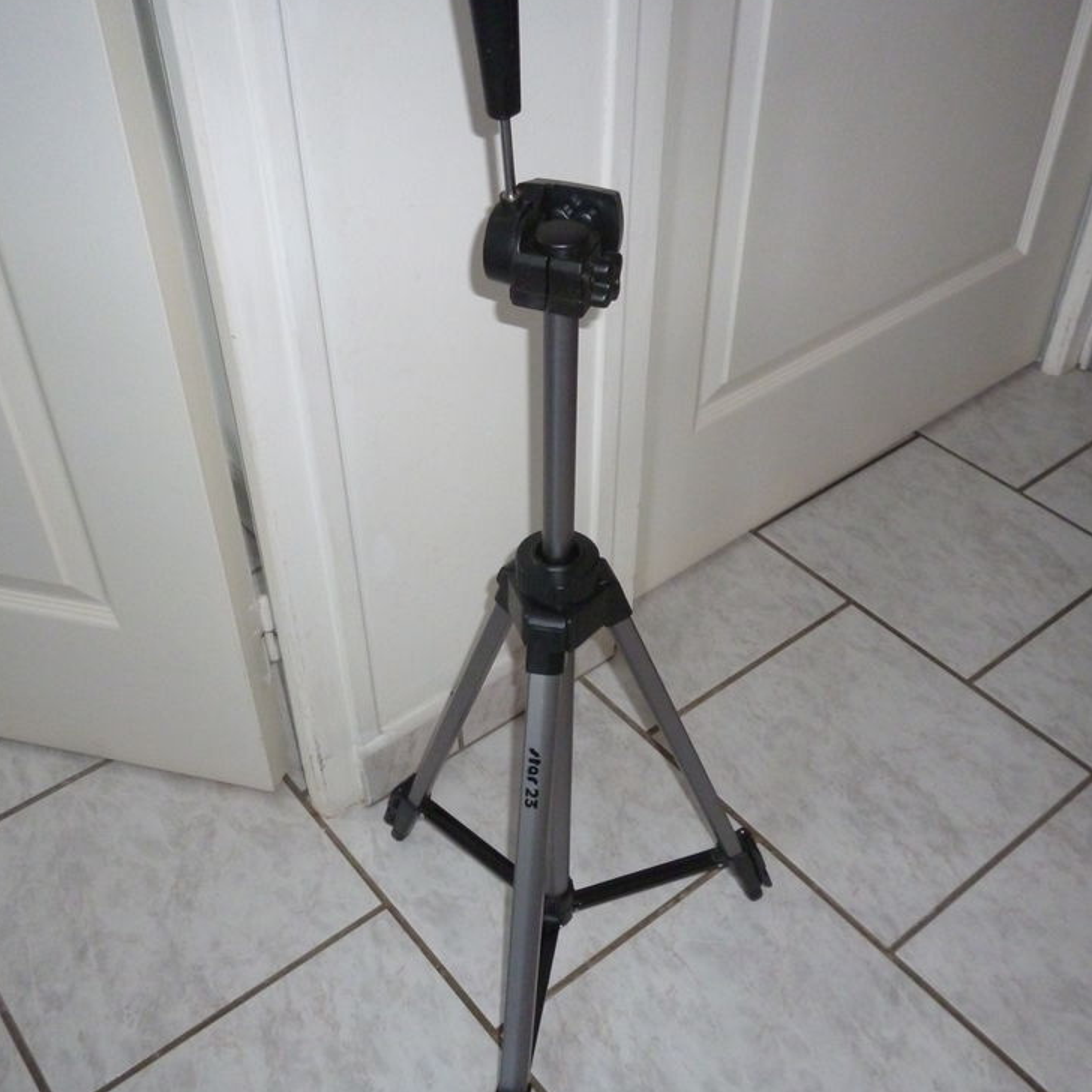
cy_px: 554
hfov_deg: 48.4
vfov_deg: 48.4
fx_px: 1213
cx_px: 525
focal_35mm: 34
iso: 400
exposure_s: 1/60
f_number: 3.1
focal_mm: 5
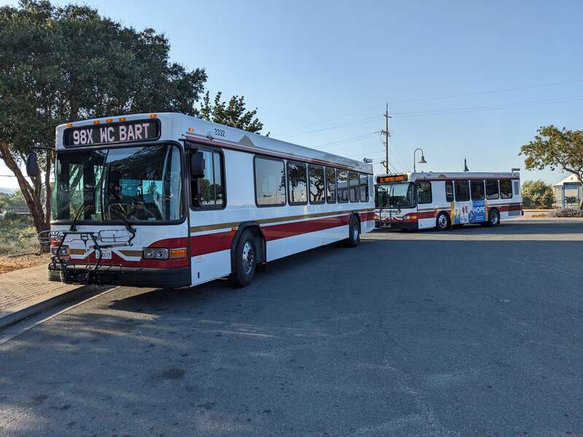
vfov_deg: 51.4
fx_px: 455
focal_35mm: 27
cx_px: 292
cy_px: 218
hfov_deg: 65.3
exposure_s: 1/1949
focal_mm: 4.38
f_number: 1.73
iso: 55
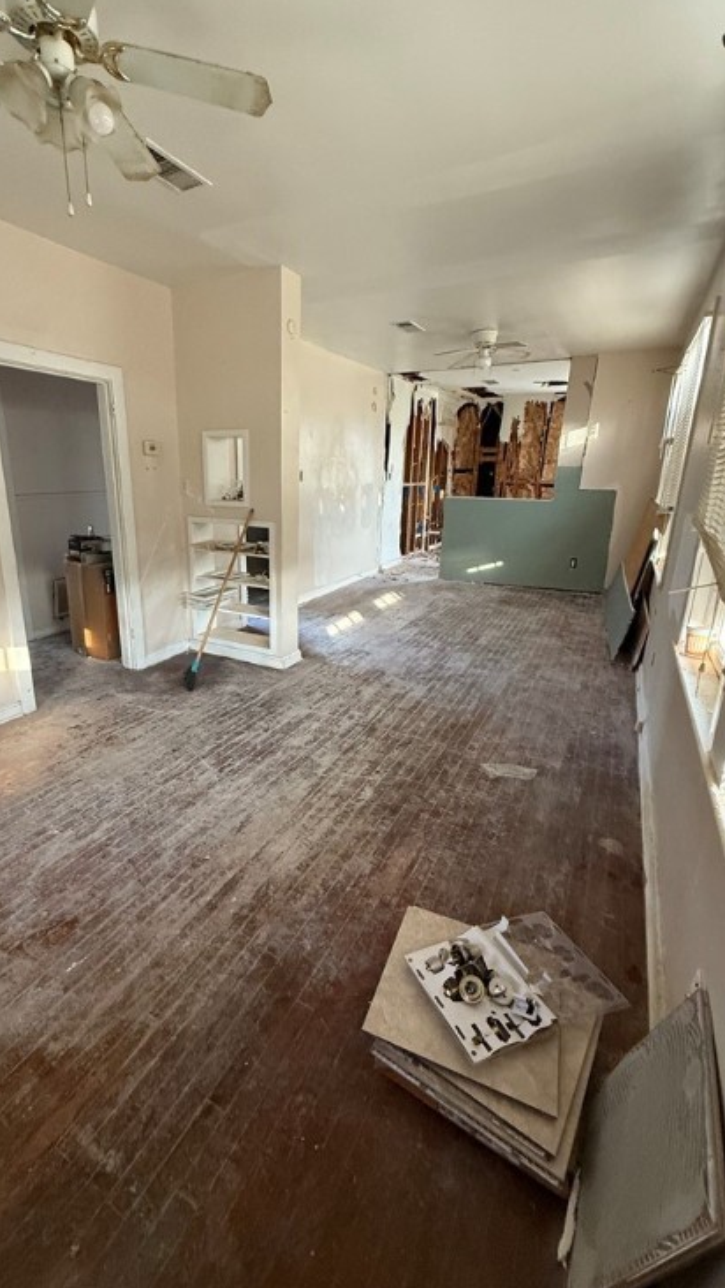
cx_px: 304
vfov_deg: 99.3
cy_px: 626
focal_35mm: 16
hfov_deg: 66.7
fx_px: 547
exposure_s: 1/60
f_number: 2.2
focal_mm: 2.22
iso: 500
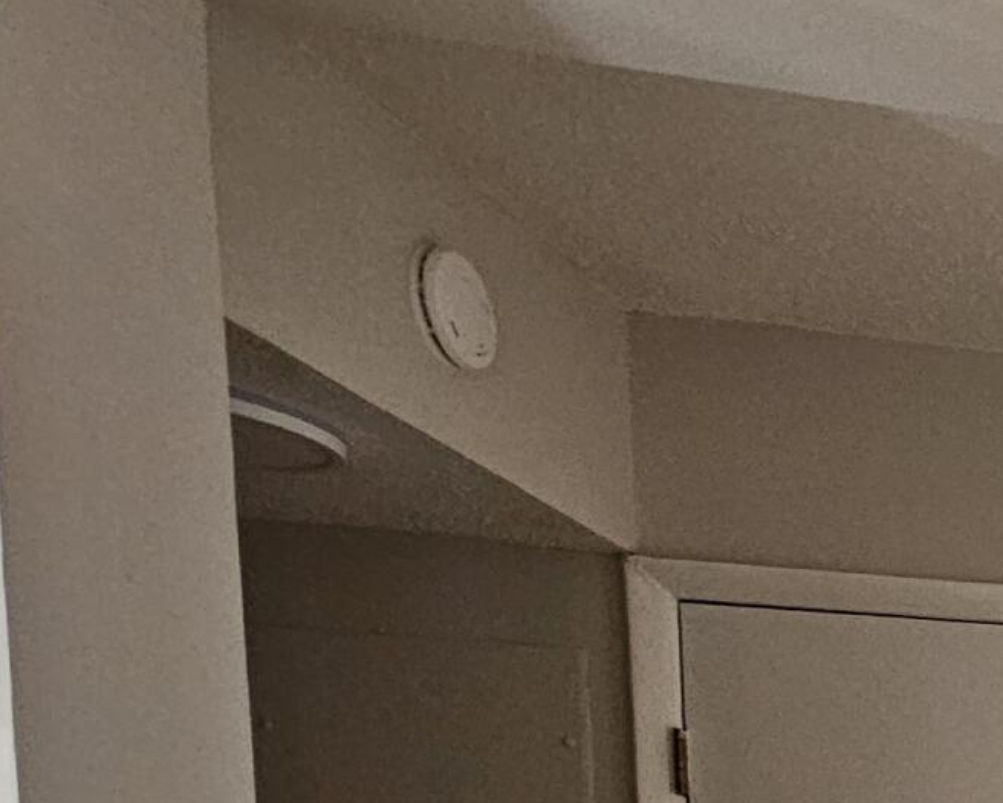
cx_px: 2133
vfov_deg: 21.6
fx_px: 1722
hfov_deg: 17.8
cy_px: 1230
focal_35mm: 58
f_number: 2.2
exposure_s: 1/60
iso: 200
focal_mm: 2.2
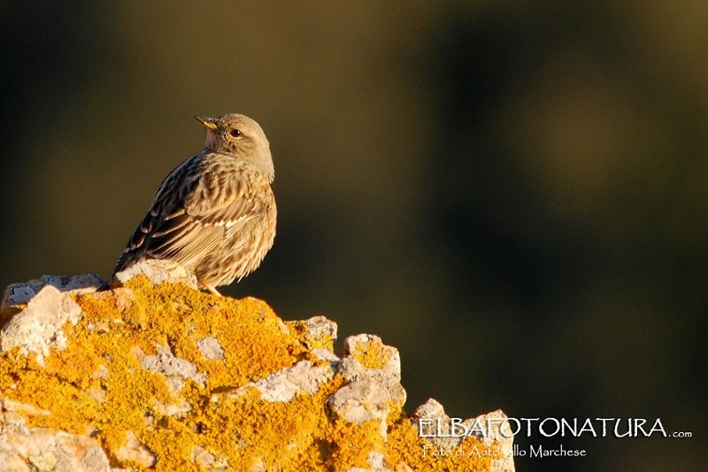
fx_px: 14746
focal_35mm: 750
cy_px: 236
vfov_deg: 1.8
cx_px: 354
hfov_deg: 2.8
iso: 400
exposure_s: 1/200
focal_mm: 500
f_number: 6.3
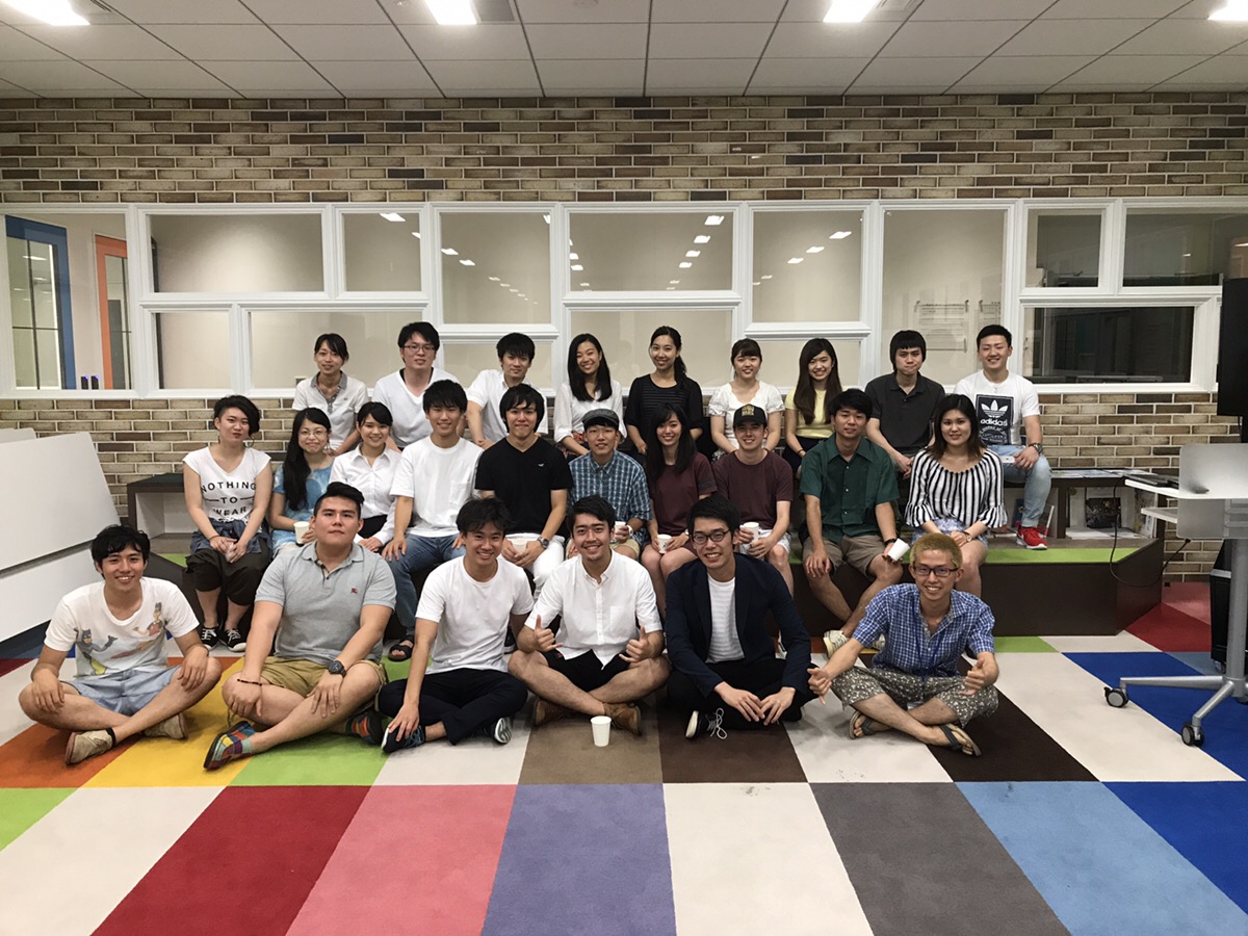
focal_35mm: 28
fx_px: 1009
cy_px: 468
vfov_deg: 49.7
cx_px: 624
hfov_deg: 63.4
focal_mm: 3.99
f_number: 1.8
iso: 40
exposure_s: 1/33
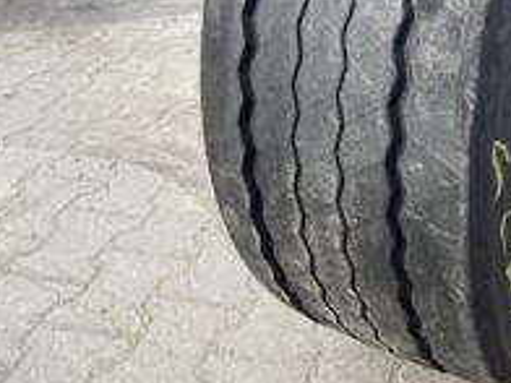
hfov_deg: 32.7
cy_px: 17
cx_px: 422
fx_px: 841
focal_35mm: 57
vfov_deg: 24.7
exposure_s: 1/769
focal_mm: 4.2
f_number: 1.6
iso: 32
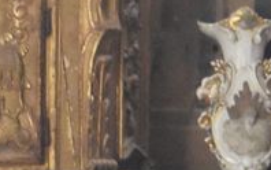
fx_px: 2201
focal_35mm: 298
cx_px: -23
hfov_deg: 7.0
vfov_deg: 4.4
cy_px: 73
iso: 12800
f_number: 5.6
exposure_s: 1/20
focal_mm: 55
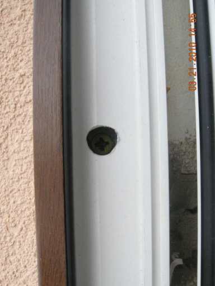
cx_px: 108
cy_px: 143
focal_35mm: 35
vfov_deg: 52.6
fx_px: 290
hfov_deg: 40.7
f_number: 7.6
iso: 116
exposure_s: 1/52.2
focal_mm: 7.5
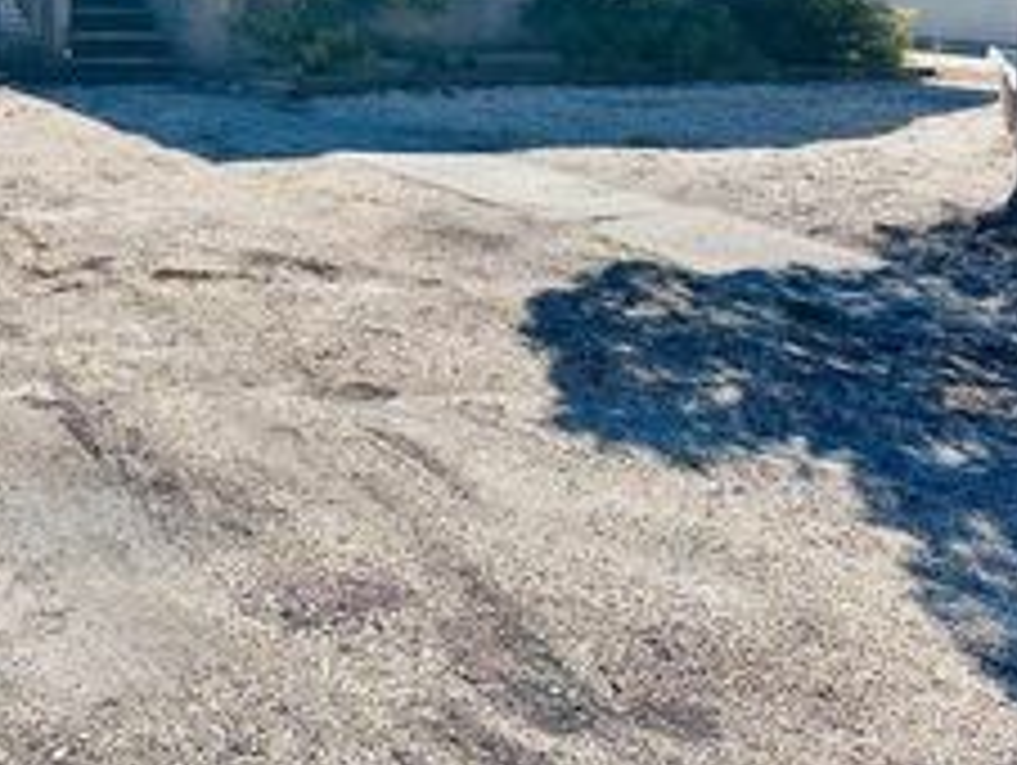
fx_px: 1559
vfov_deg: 26.1
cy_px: -11
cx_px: 162
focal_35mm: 53
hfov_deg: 34.7
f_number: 1.78
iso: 80
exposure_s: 1/6623
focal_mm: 6.86
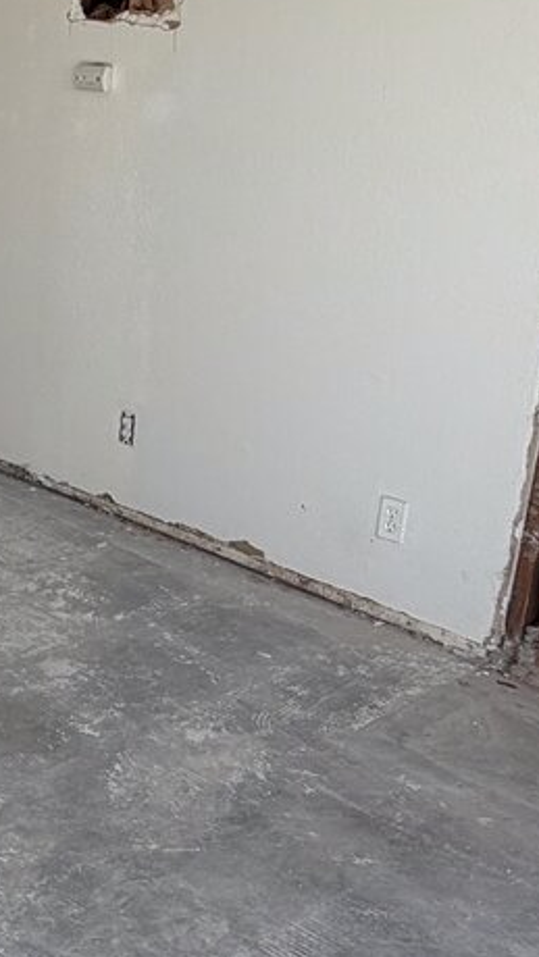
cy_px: 518
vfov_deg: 39.1
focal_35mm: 53
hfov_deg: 20.4
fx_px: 1346
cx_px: -196
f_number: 2.2
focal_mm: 2.22
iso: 40
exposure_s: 1/244
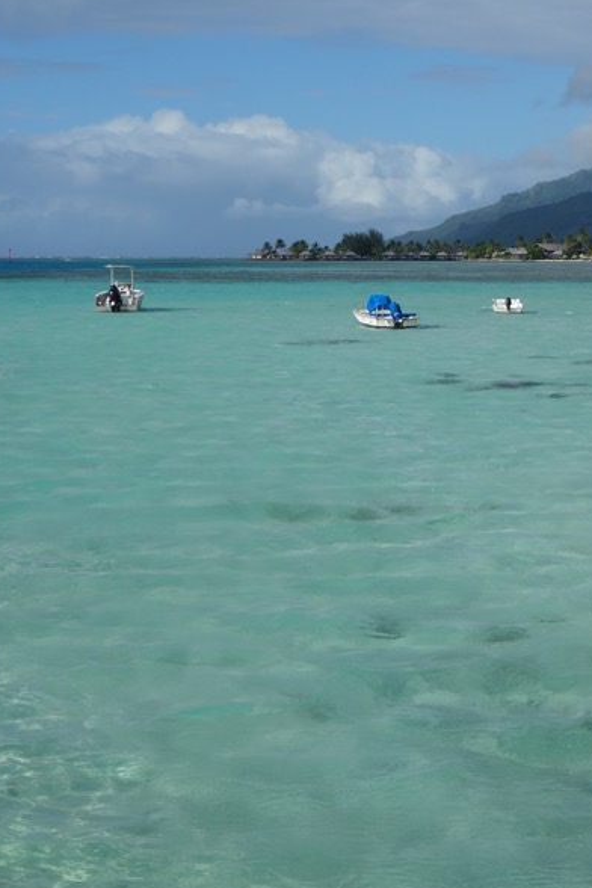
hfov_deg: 18.0
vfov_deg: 27.0
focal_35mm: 75
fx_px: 1850
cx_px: 471
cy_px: 446
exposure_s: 1/800
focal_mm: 18.23
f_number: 6.3
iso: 125
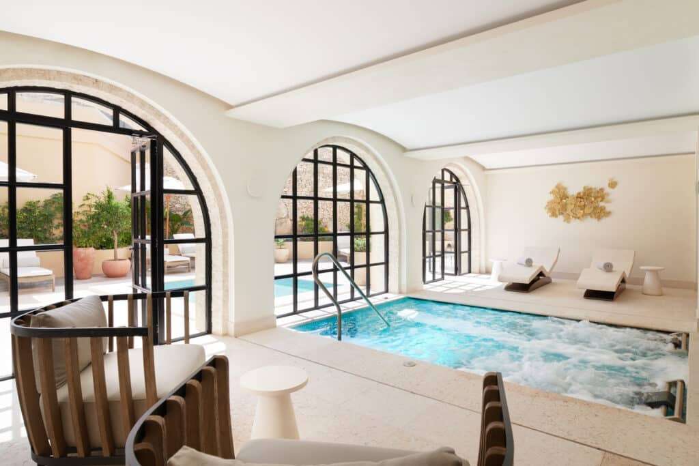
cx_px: 350
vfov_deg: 61.9
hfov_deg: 84.0
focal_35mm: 20
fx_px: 388
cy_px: 233
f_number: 11
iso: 100
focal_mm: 20
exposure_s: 1/40
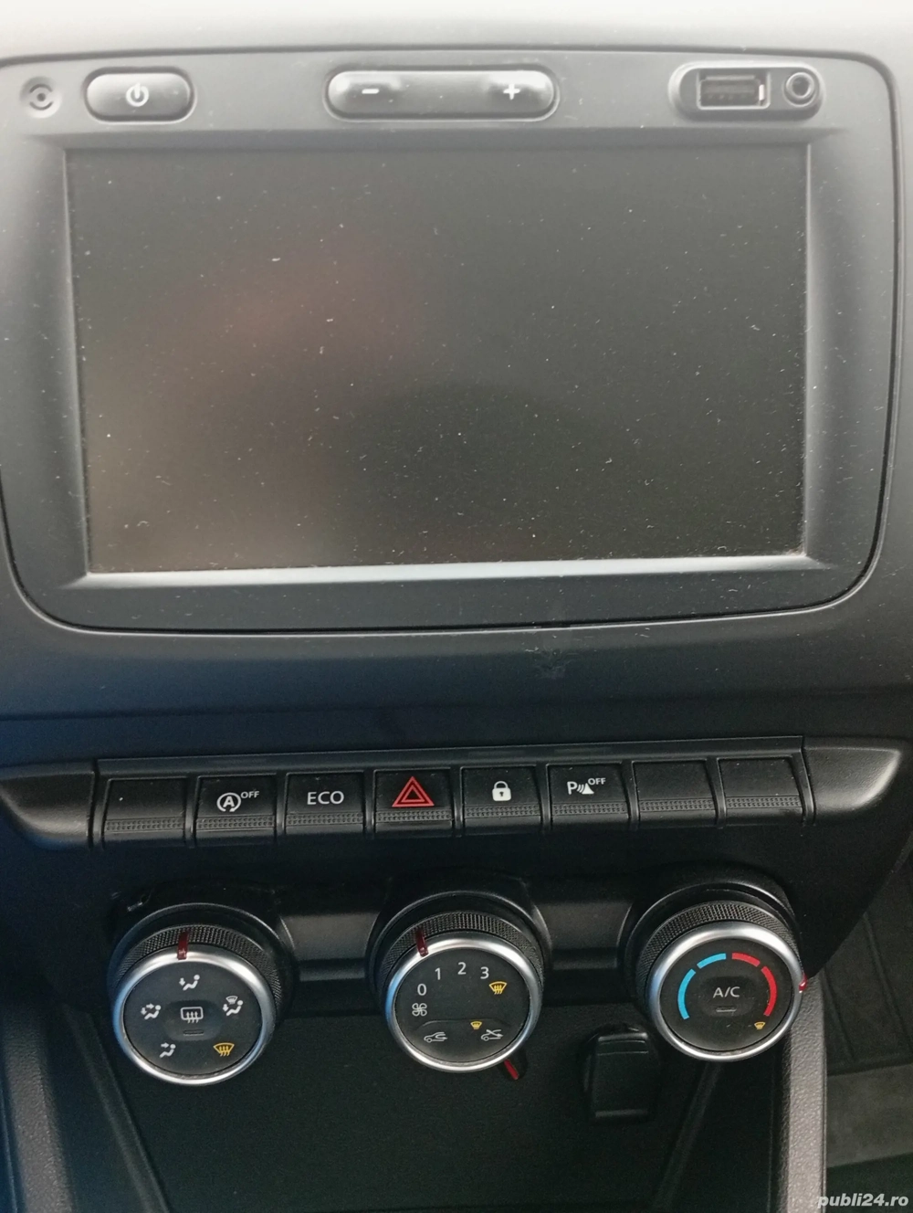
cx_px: 456
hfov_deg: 38.8
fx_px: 1298
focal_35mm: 37
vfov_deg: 50.1
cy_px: 606
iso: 465
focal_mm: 3.98
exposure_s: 1/33.3
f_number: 1.8
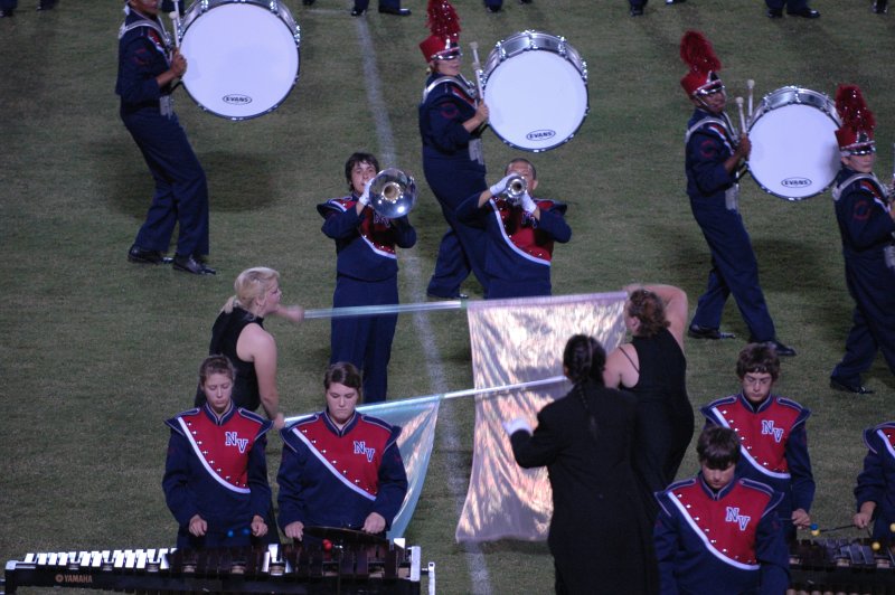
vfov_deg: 4.6
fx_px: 7452
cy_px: 298
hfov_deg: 6.9
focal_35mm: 300
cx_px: 448
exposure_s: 1/60
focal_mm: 200
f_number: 2.8
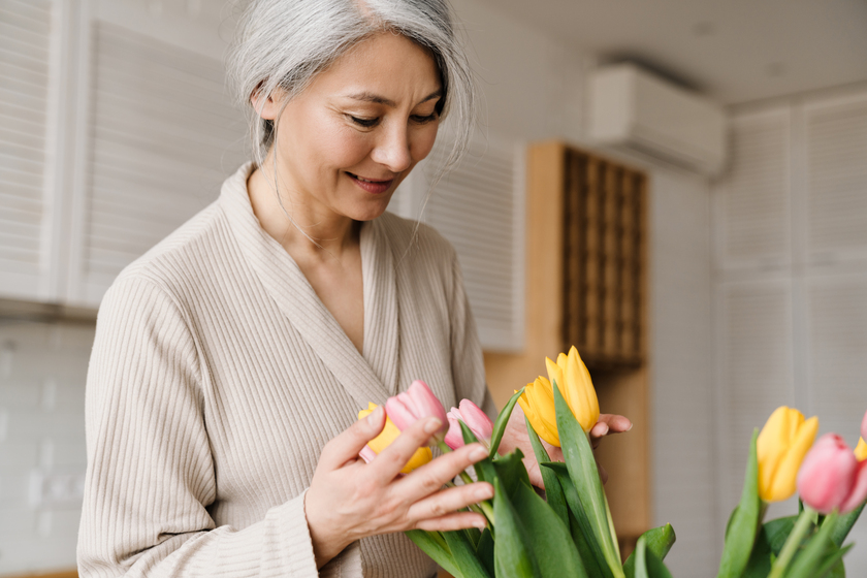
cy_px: 289
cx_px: 434
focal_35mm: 50
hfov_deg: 39.6
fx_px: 1204
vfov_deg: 27.0
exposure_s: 1/320
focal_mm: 50
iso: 400
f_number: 2.8
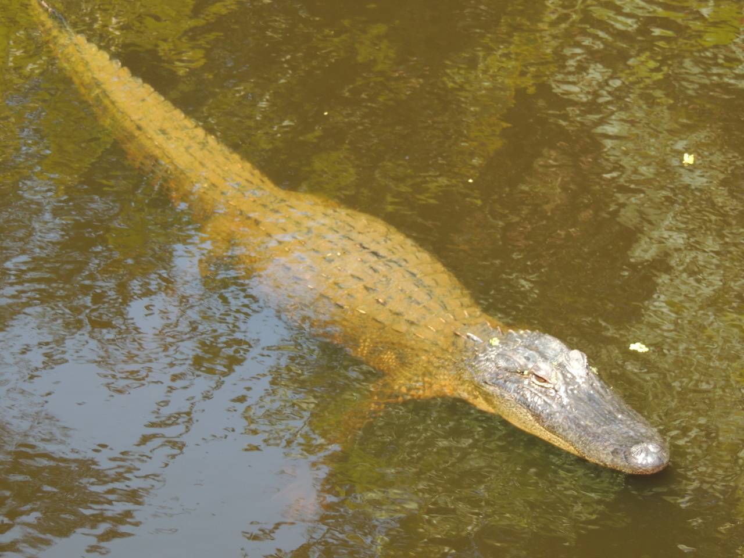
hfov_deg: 14.6
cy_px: 279
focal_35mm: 135
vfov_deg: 11.0
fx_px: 2902
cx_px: 372
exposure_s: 1/125
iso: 160
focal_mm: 24
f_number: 4.3
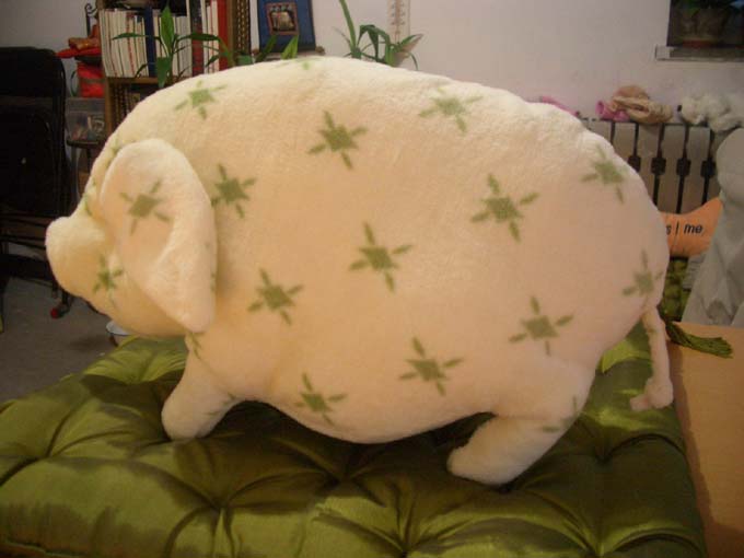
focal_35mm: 35
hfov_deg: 52.6
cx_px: 372
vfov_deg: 40.7
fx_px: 752
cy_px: 279
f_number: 2.6
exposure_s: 1/8
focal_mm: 5.8
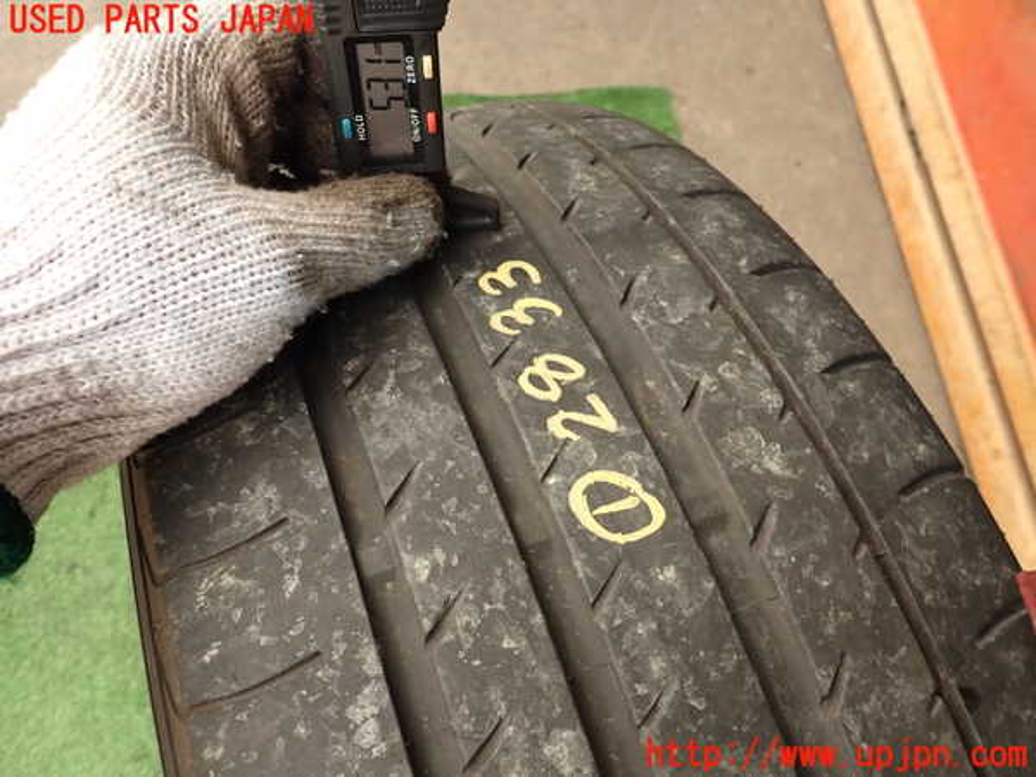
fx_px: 748
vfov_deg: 54.9
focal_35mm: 25
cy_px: 388
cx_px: 518
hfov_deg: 69.4
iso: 100
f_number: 2.8
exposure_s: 1/160
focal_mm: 4.5
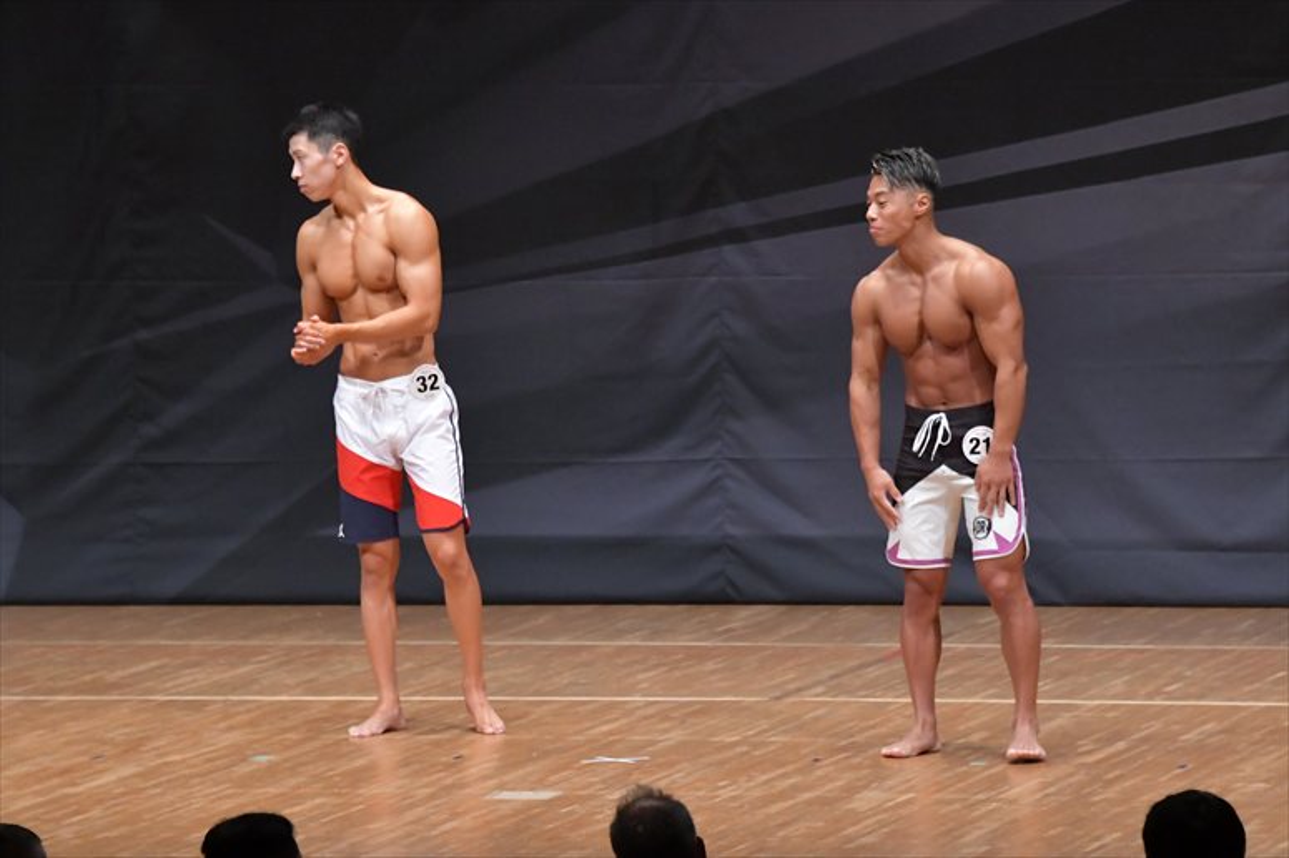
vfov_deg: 5.7
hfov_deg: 8.6
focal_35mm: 240
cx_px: 644
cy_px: 429
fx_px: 8589
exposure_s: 1/400
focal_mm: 160
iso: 6400
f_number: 5.6
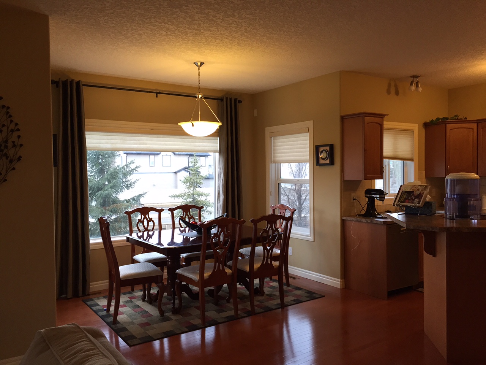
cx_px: 243
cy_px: 182
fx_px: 407
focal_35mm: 29
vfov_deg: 48.2
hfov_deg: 61.7
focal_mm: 4.15
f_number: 2.2
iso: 32
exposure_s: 1/30
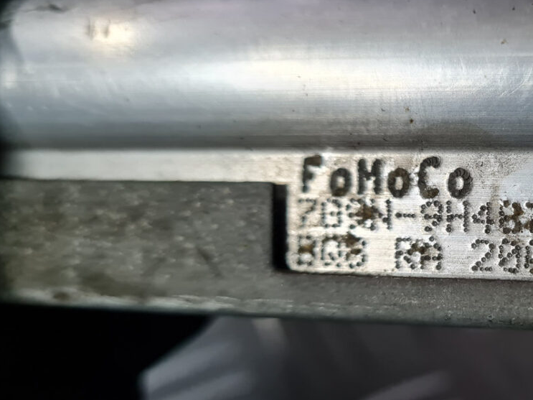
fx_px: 754
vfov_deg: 29.6
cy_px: 231
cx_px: 471
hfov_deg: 36.7
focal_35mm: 49
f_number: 1.8
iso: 320
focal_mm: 5.4
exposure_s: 1/50
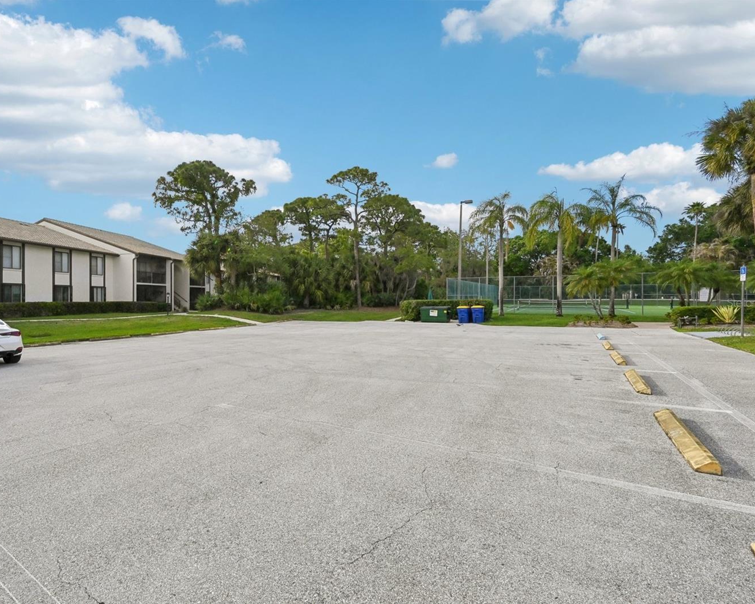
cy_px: 303
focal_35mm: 17
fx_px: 380
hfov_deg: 89.0
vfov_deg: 77.0
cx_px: 322
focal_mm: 15
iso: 2500
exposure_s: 1/3200
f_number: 11
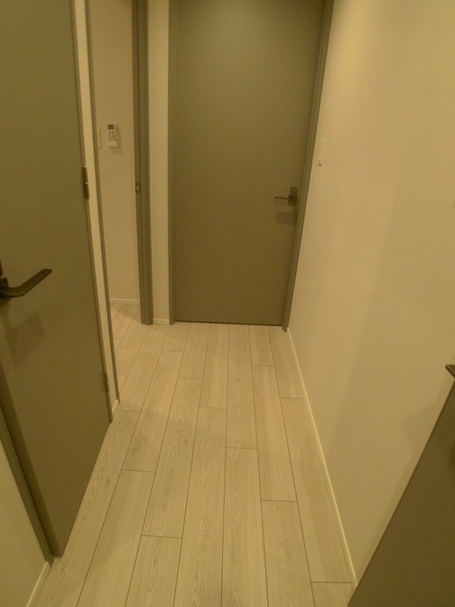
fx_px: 438
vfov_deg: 69.4
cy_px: 302
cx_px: 224
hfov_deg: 54.9
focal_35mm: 25
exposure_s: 1/60
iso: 500
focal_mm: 5.1
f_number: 2
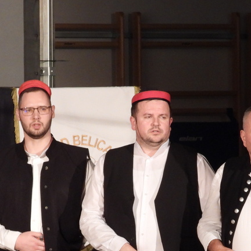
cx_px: 149
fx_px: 2518
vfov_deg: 5.7
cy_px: 221
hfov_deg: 5.7
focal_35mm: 307
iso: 560
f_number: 4
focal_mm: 22.5
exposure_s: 1/15
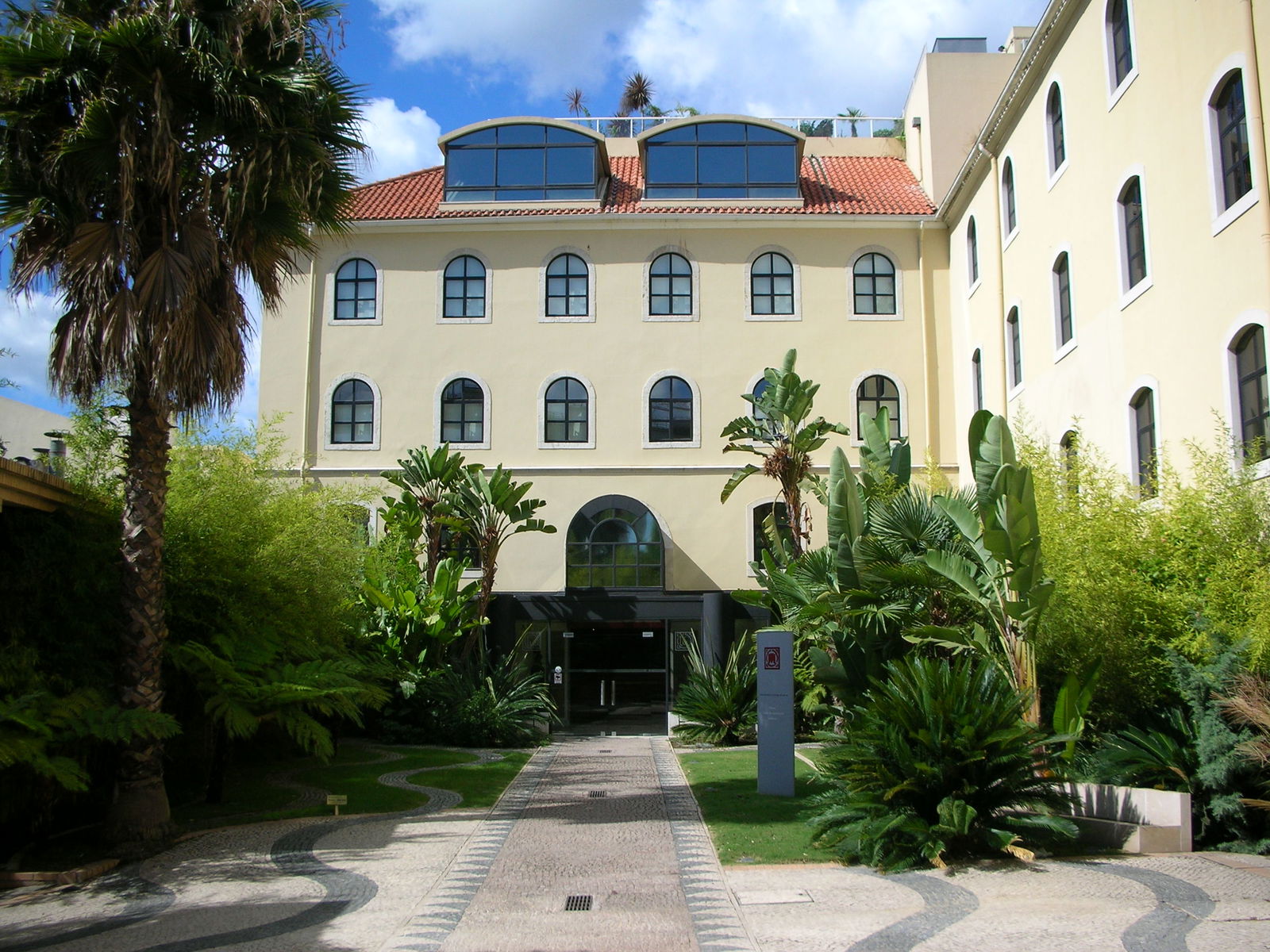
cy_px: 476
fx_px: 1284
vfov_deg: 40.7
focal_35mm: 35
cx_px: 635
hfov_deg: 52.6
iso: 50
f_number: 8.5
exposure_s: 1/112
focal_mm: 5.8
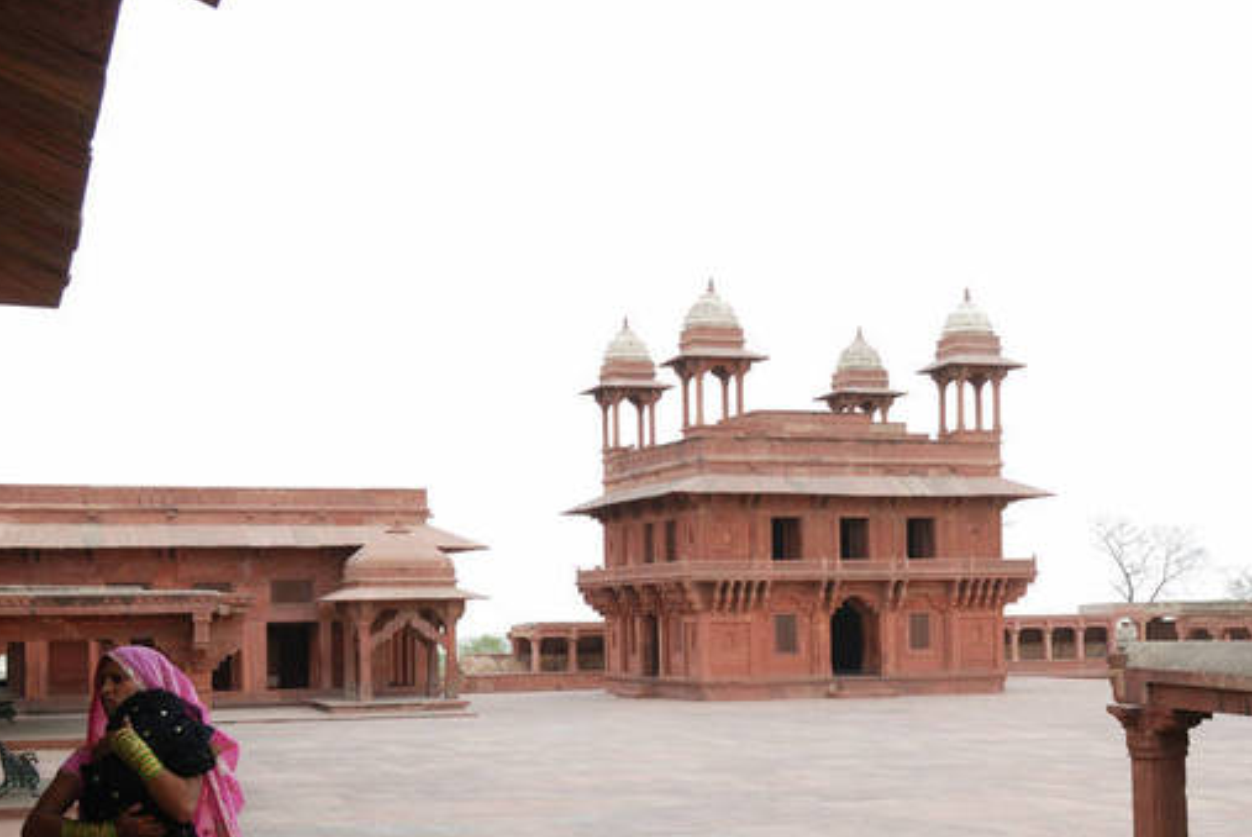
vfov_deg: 23.3
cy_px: 548
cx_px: 785
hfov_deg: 34.3
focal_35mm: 58
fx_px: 2019
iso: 100
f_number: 6.3
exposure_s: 1/160
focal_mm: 28
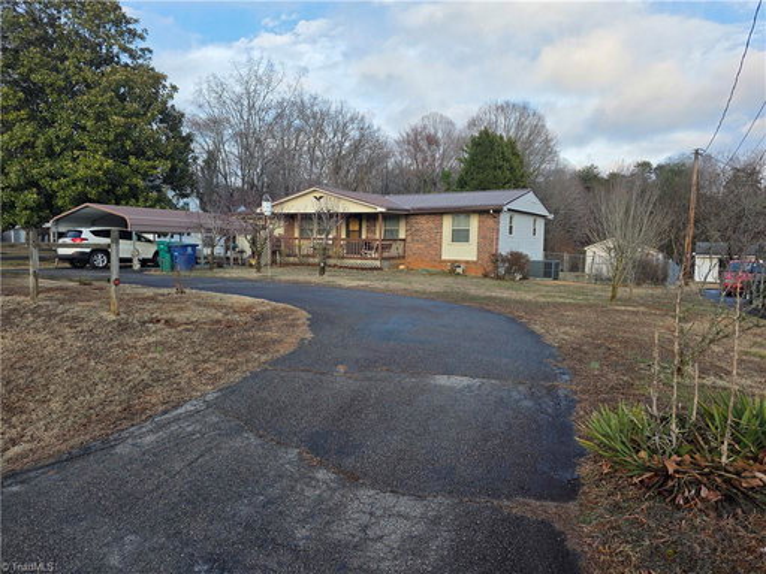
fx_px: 509
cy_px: 287
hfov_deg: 73.9
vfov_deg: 58.9
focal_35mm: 23
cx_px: 383
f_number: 1.7
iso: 80
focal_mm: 6.3
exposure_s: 1/1399
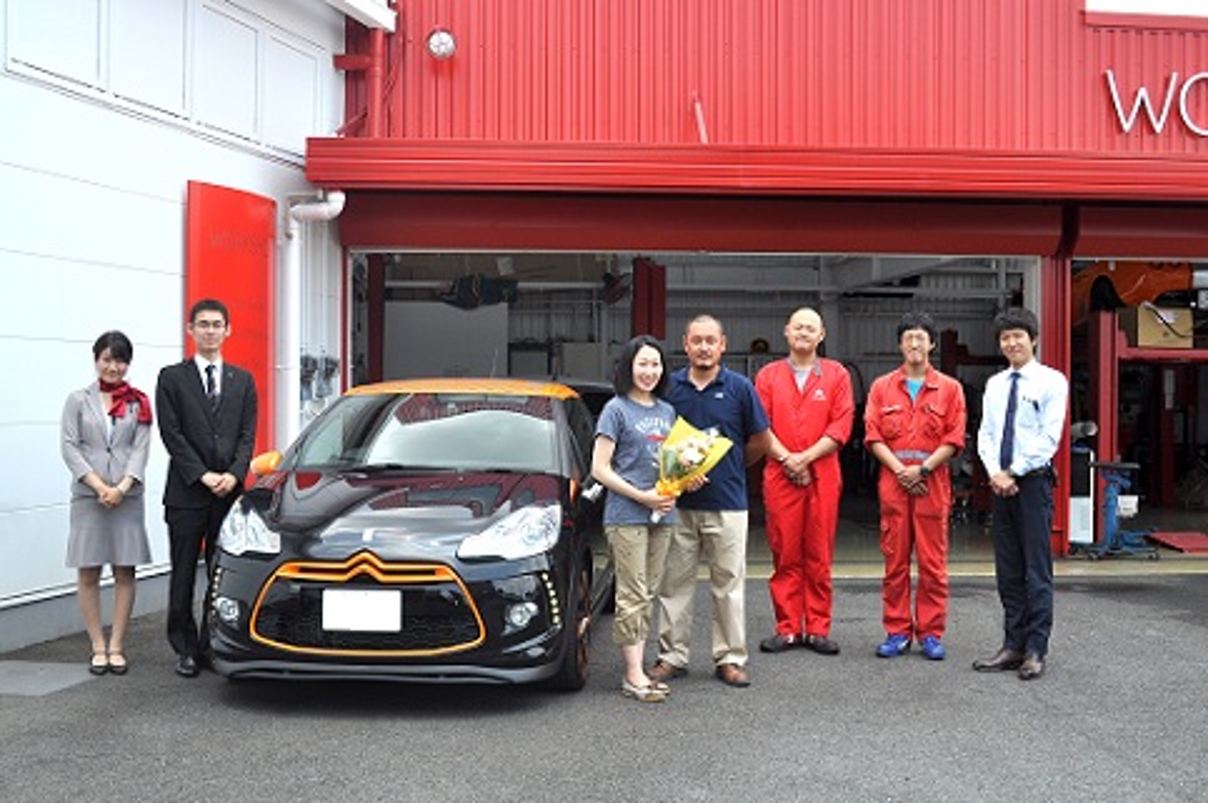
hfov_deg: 45.0
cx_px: 604
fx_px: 1458
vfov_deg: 30.8
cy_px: 402
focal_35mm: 44
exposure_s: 1/250
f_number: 8
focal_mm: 29
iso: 200
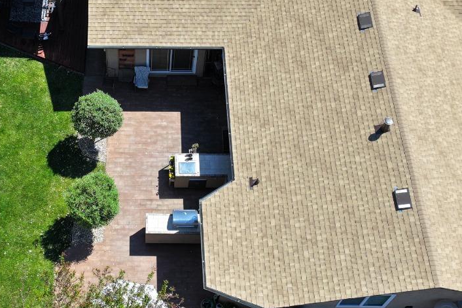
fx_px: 680
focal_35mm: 53
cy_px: 125
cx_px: 136
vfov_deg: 25.5
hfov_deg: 36.9
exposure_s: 1/1000
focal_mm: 12.29
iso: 110
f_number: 2.8
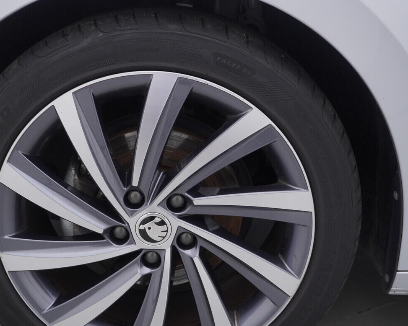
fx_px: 604
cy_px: 197
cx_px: 177
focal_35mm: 50
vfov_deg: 30.2
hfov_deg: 37.3
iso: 125
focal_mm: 24
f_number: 4
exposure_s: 1/80
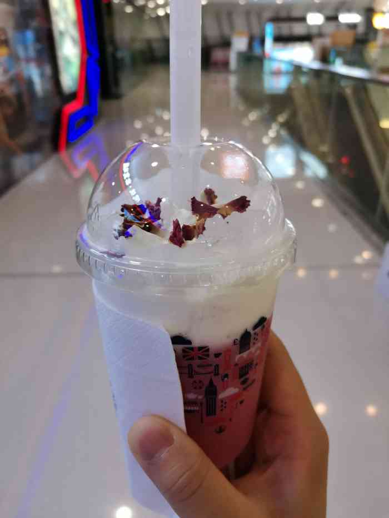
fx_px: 389
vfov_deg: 67.3
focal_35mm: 26
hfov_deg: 53.1
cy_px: 259
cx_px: 194
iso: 320
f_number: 1.8
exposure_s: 1/100
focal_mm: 4.75
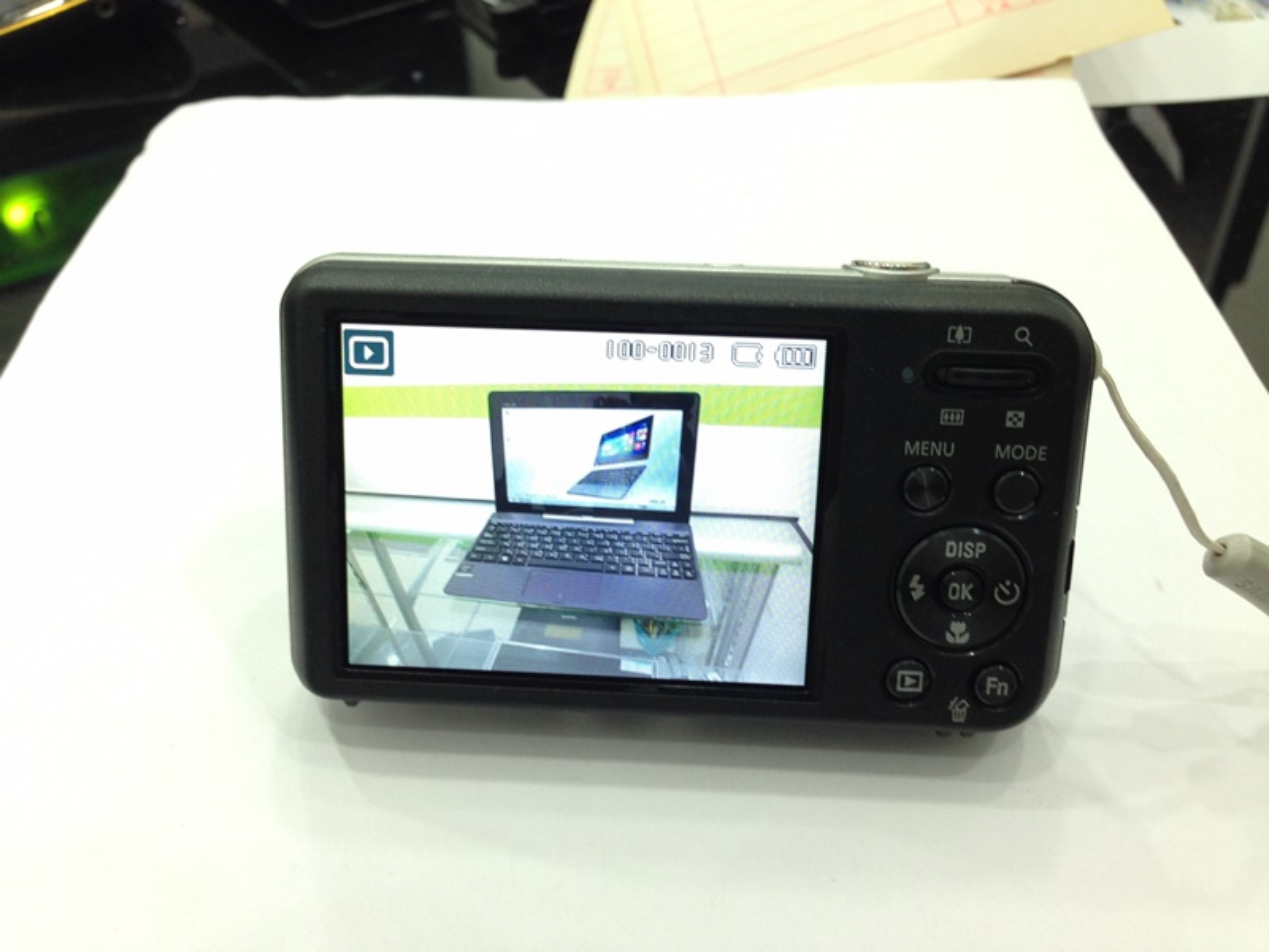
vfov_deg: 42.9
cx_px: 634
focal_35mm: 33
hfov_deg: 55.4
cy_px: 476
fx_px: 1210
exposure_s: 1/20
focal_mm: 4.12
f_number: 2.4
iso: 64
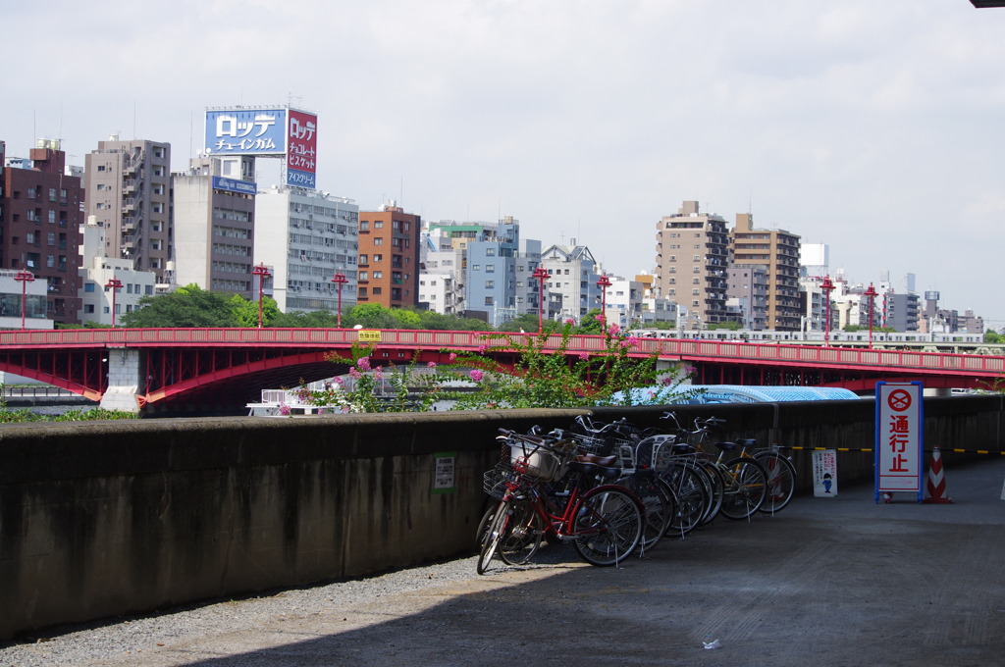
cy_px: 334
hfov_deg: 24.8
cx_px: 502
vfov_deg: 16.6
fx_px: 2286
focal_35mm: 82
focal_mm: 55
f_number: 11
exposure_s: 1/200
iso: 200
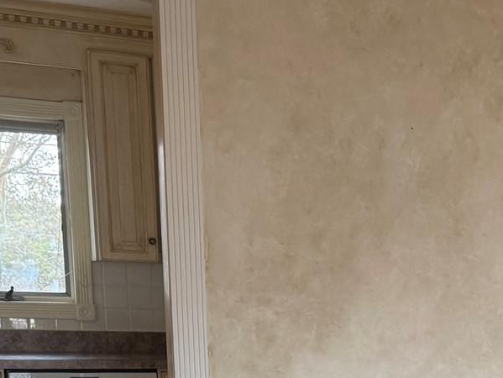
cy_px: 518
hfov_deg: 21.3
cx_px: 678
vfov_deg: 16.8
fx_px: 1192
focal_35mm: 82
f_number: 1.78
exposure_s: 1/120
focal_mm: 6.76
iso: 125
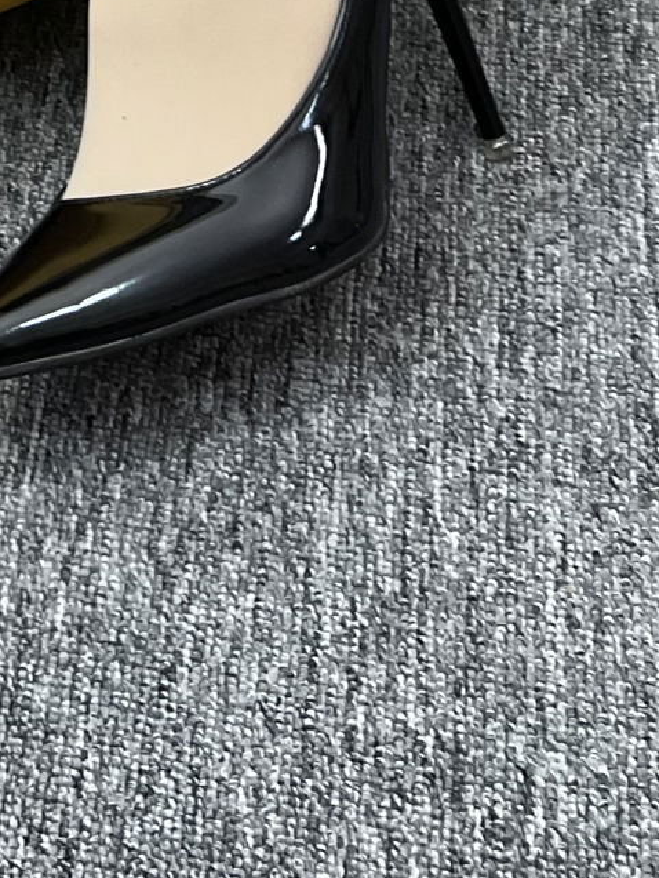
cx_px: -194
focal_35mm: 98
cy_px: -561
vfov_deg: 17.3
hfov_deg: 14.5
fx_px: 2487
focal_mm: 5.7
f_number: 1.5
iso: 125
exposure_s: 1/108
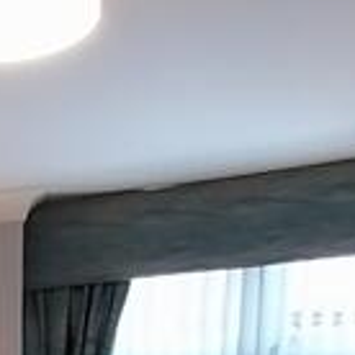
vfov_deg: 15.6
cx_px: 21
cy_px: 738
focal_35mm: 85
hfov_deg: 19.9
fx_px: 986
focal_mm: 1.13
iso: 160
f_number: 2.2
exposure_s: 1/33.4
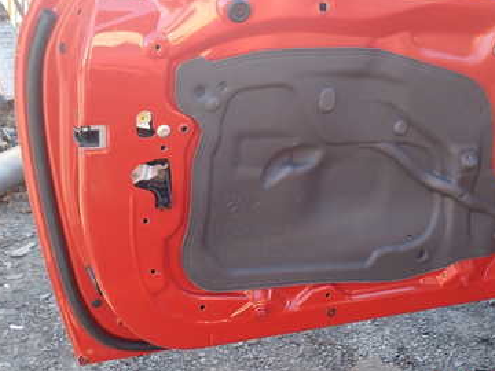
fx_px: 715
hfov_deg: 37.8
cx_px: 331
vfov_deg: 28.7
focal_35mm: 50
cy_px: 93
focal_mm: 5.4
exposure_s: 1/100
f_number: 2.3
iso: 100
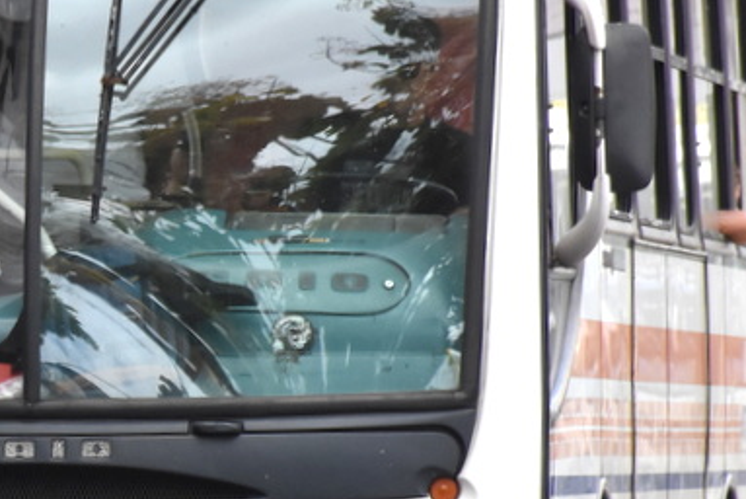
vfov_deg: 2.5
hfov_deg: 3.7
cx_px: -203
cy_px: 307
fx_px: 11634
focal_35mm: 561
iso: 1250
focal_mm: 140
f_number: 8
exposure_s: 1/1000
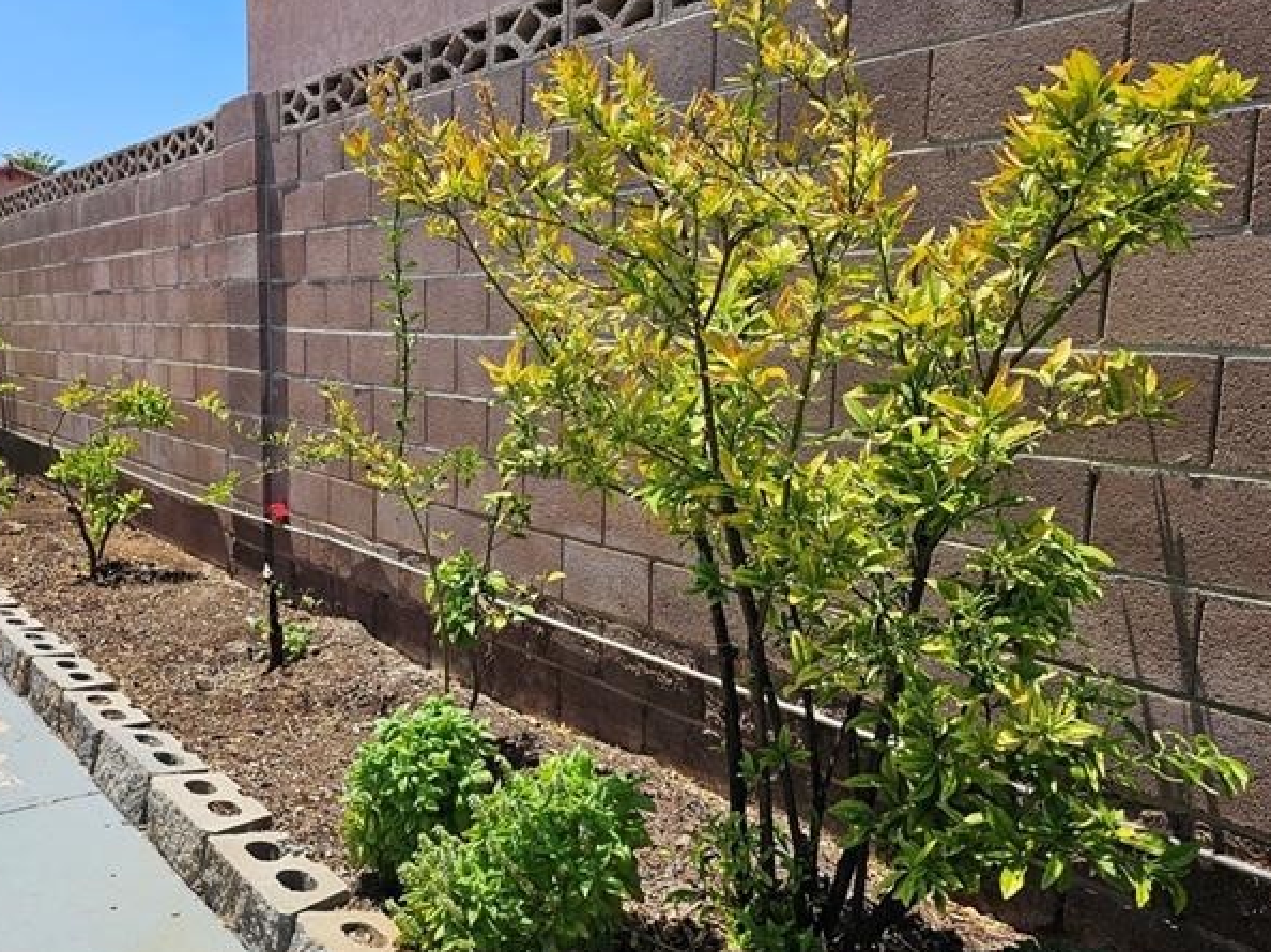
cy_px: 494
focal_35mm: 31
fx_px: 1138
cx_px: 516
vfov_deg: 45.4
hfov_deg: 58.0
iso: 10
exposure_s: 1/812
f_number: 1.7
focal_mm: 6.3
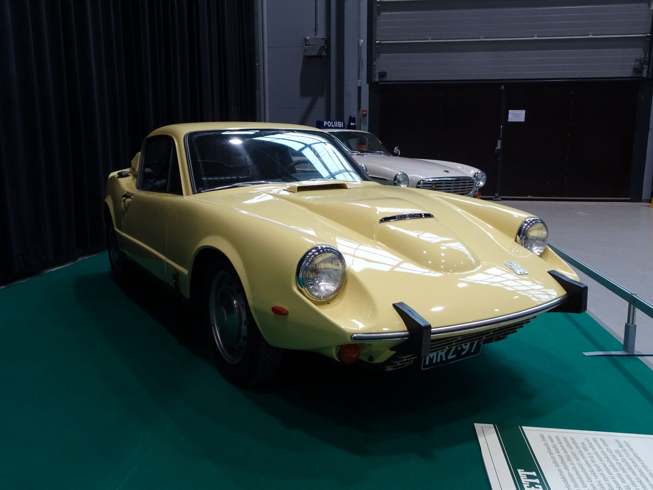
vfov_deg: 48.2
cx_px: 326
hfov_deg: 61.7
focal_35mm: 29
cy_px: 245
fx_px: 547
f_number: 3.5
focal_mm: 4.92
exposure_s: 1/30
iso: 200
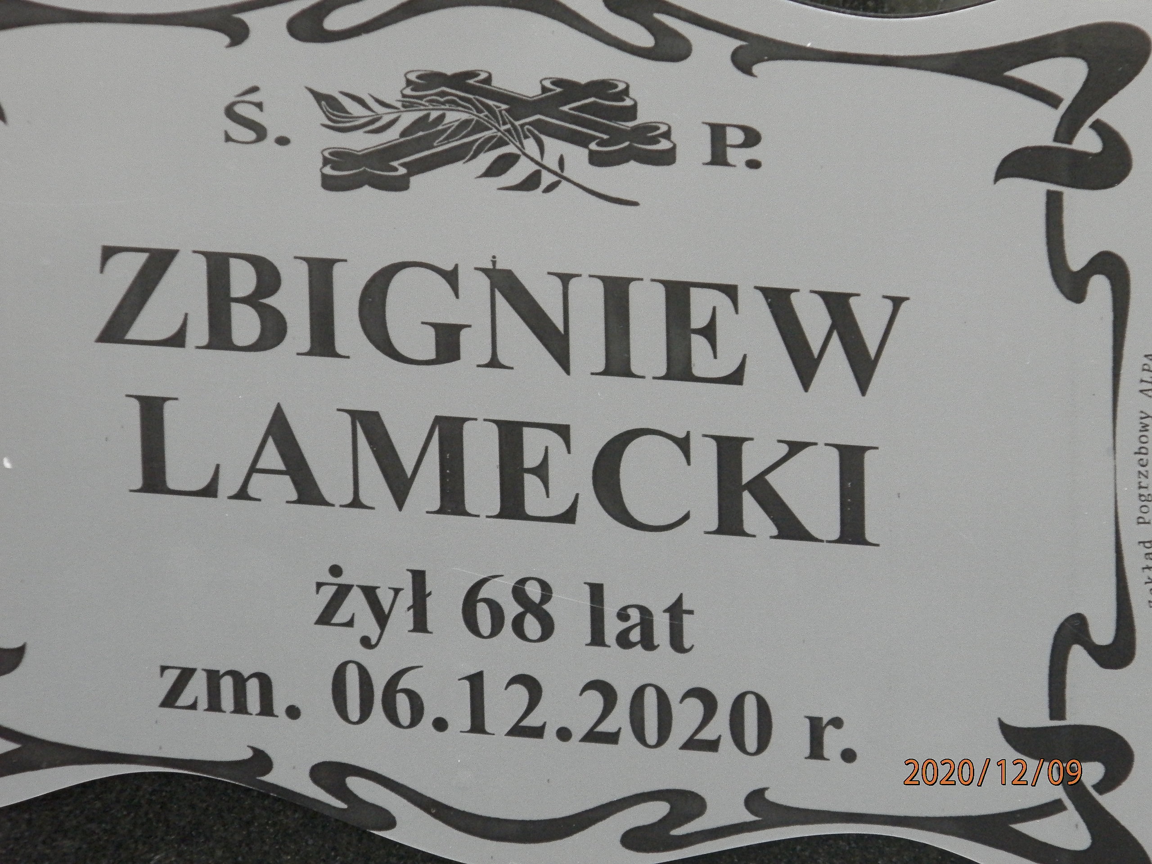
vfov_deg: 4.4
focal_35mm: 335
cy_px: 432
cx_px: 576
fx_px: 11149
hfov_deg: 5.9
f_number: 5.6
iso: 400
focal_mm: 59.8
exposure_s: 1/40
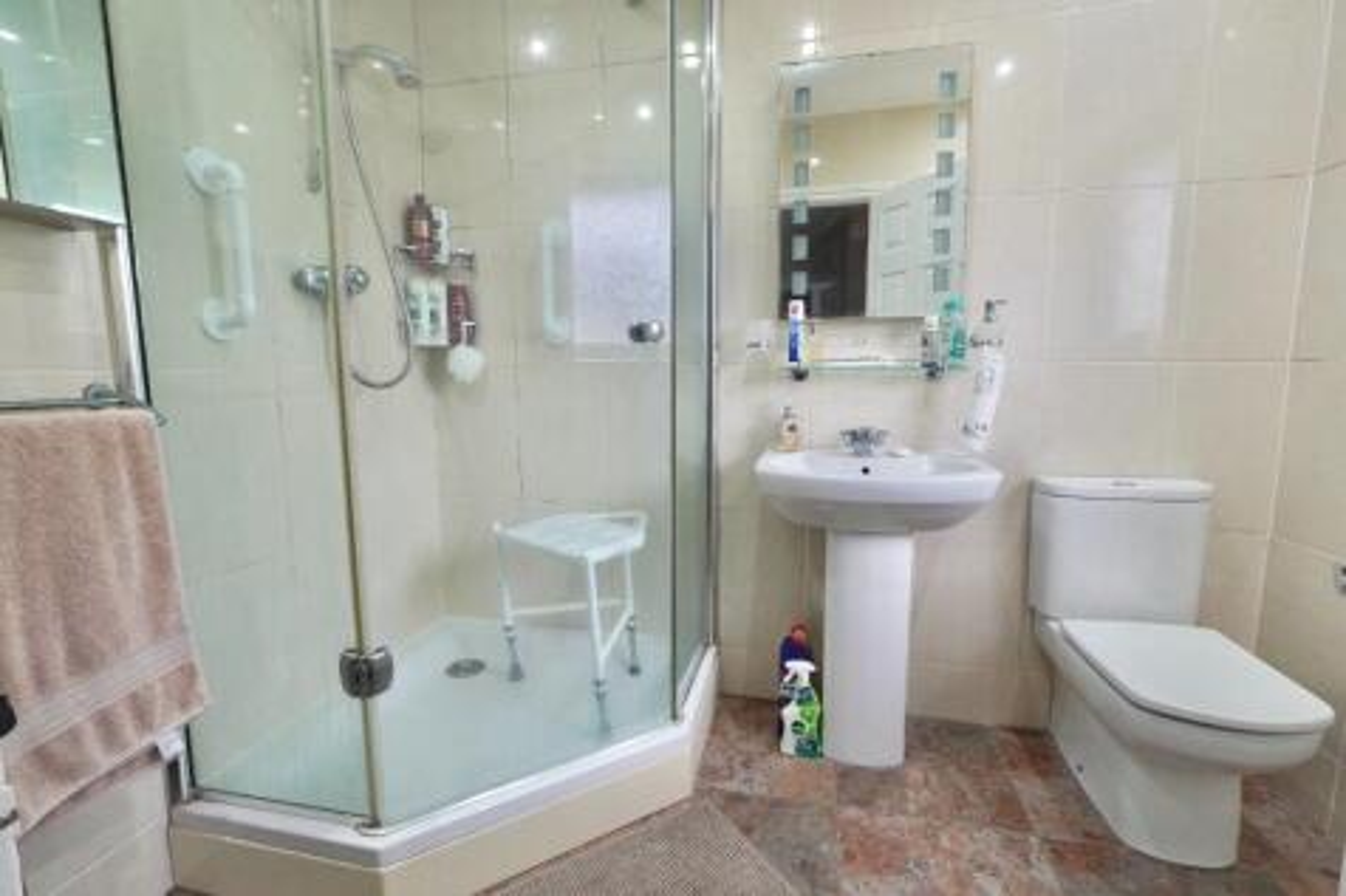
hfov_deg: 95.0
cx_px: 673
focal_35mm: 16
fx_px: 617
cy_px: 448
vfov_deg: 72.0
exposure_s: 1/40
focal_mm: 11
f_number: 5.6
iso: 320
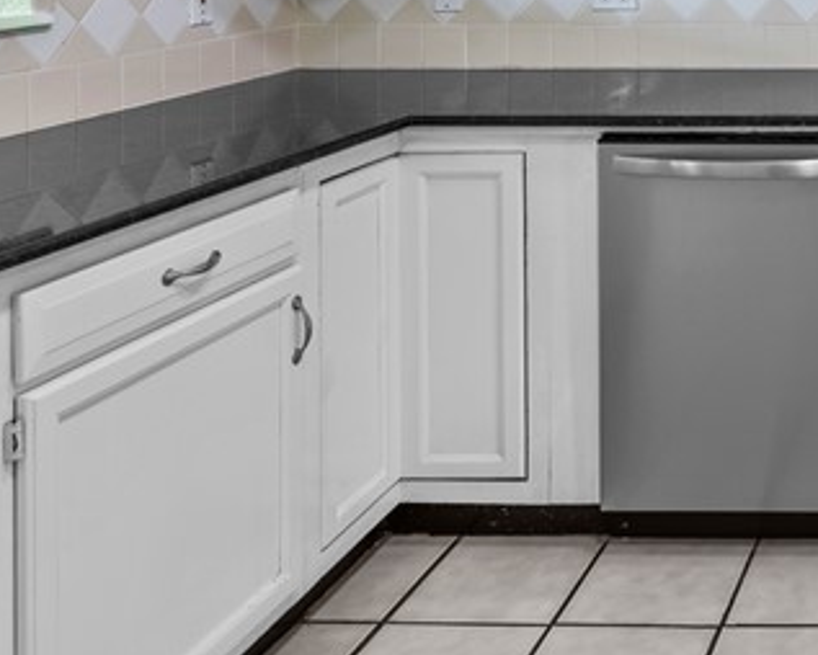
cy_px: -139
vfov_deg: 28.8
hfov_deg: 32.4
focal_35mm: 45
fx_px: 1090
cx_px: 1028
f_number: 10
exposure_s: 1/2
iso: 250
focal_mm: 14
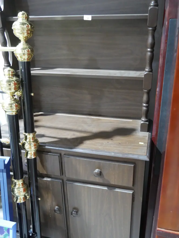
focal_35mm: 36
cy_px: 119
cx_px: 90
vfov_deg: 51.3
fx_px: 248
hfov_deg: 39.7
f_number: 4
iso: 3200
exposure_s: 1/50
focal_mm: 18
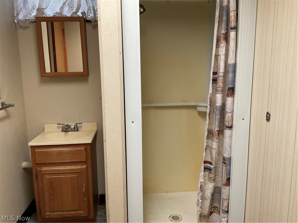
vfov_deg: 48.2
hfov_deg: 61.7
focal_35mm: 29
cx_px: 149
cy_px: 112
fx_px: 250
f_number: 1.8
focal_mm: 3
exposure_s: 1/60
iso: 125
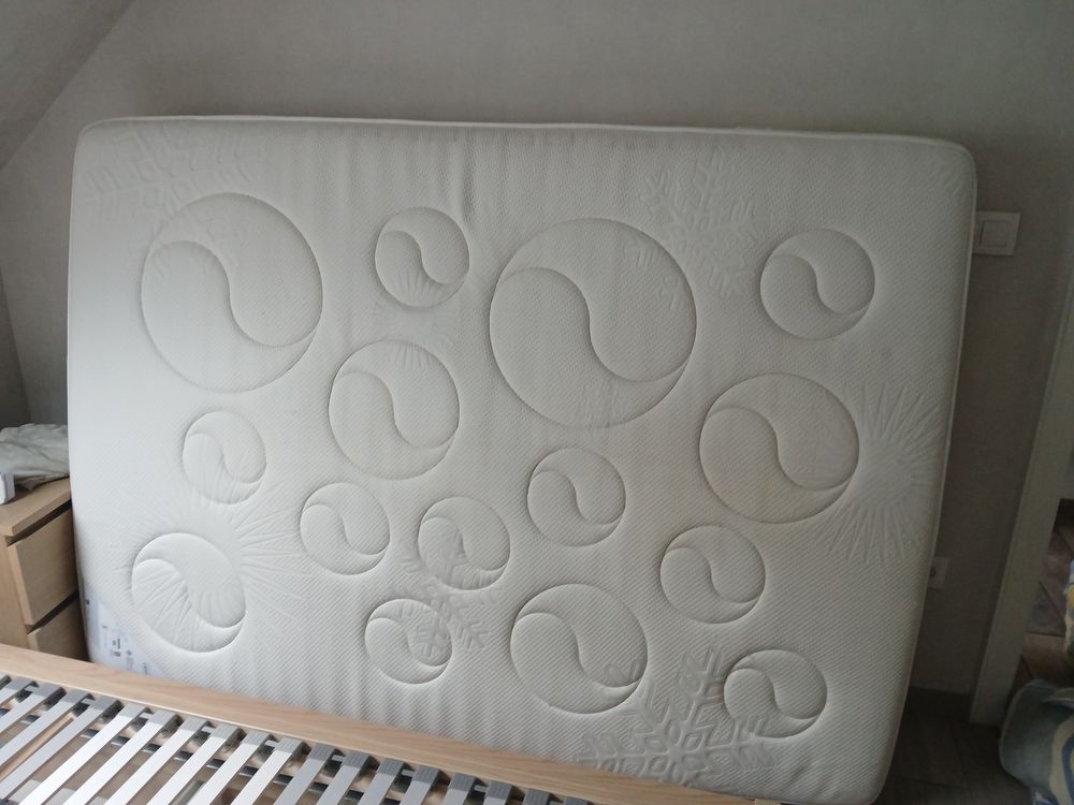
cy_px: 402
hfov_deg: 67.3
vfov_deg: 53.1
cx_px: 537
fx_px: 807
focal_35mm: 26
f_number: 1.8
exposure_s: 1/50
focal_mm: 3.98
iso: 160
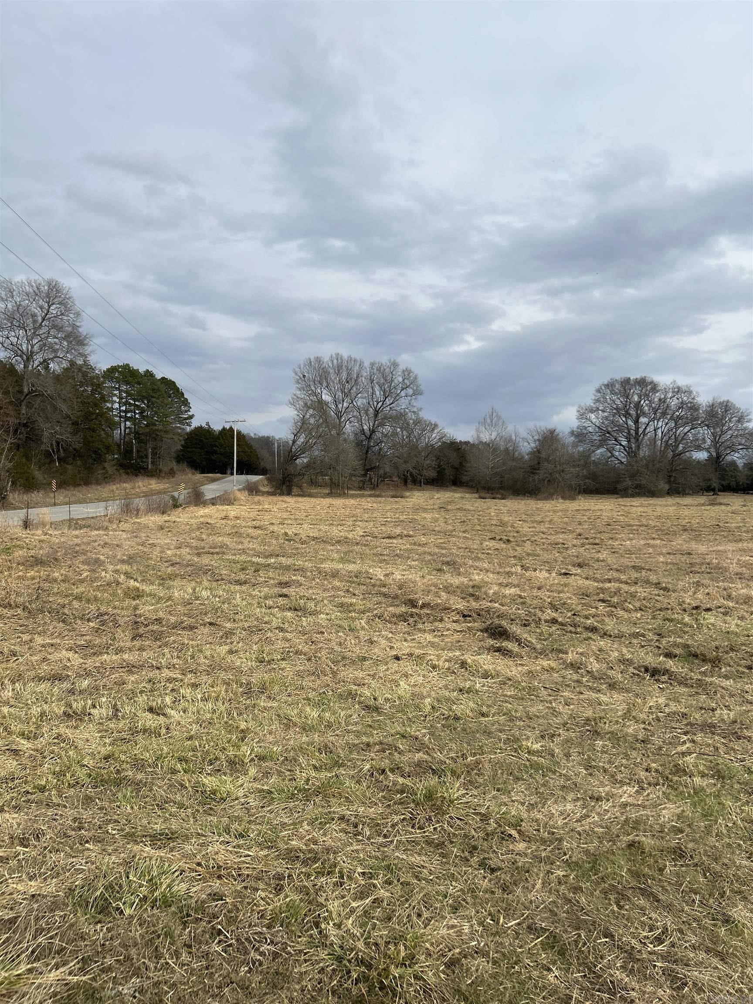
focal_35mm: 26
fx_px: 754
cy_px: 502
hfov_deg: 53.1
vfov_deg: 67.3
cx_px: 376
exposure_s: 1/5882
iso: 50
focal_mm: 5.7
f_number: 1.5
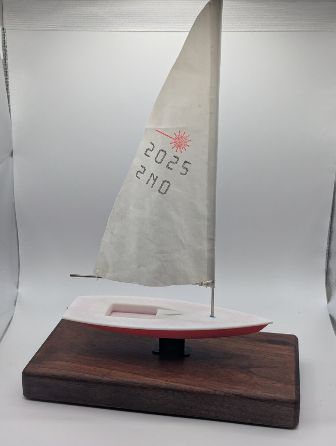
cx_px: 168
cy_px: 223
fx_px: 619
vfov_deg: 39.6
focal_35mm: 48
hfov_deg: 30.3
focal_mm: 6.81
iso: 57
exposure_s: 1/261
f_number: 1.85
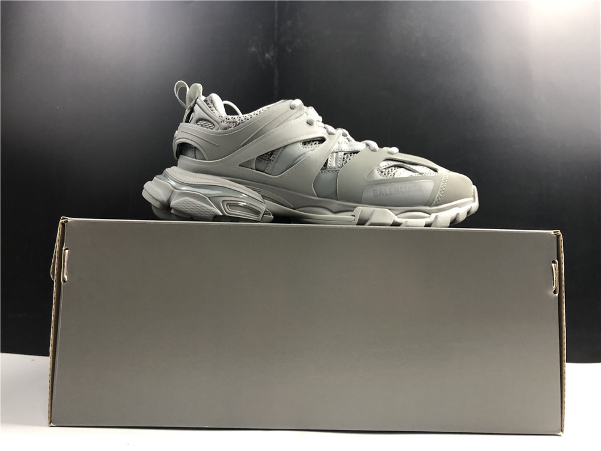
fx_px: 486
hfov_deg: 63.4
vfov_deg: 49.7
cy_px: 226
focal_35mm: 28
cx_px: 300
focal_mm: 4
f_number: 1.8
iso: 40
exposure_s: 1/25
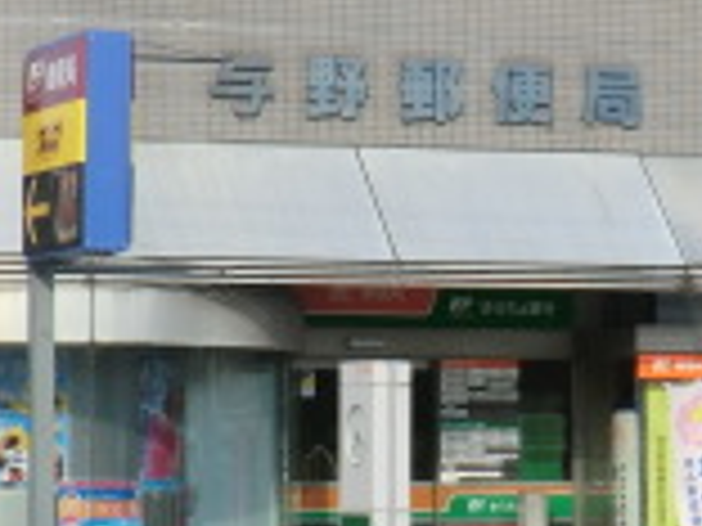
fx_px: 3914
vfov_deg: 7.7
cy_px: 337
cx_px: 562
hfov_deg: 10.2
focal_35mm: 193
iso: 80
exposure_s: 1/400
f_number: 4
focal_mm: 8.4
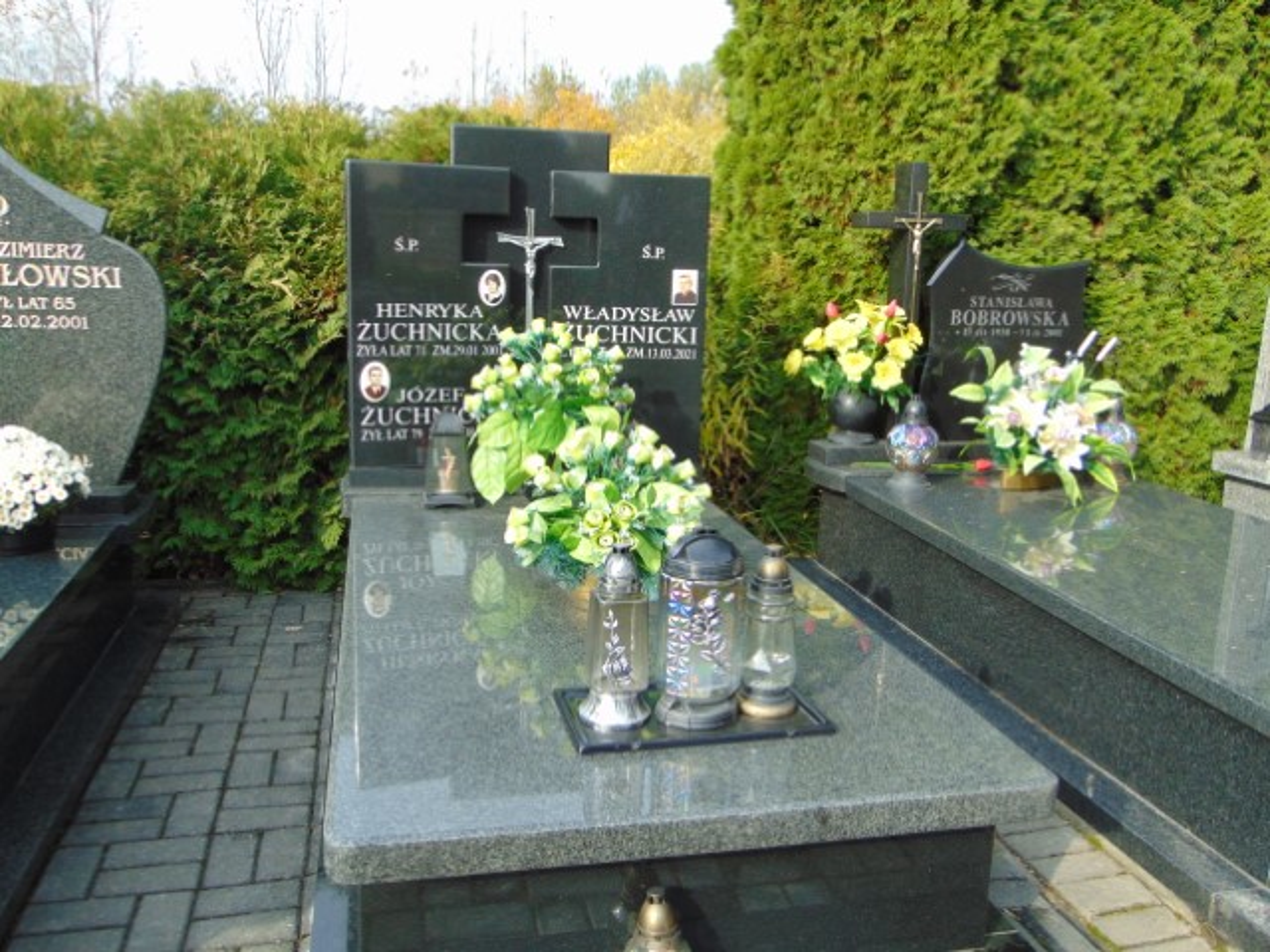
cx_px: 635
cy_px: 476
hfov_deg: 60.0
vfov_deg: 46.8
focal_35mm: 30
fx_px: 1101
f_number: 3.1
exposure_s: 1/320
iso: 80
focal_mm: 5.4
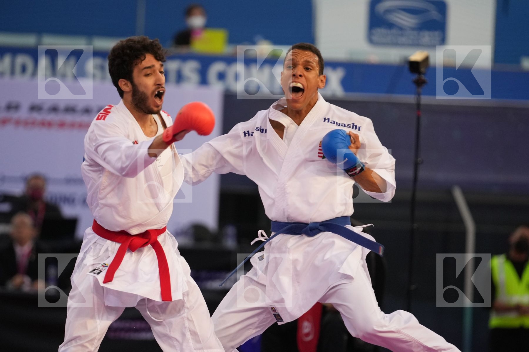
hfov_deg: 6.9
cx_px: 264
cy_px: 176
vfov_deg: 4.6
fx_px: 4408
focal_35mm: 300
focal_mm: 200
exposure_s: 1/1000
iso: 2000
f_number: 2.8
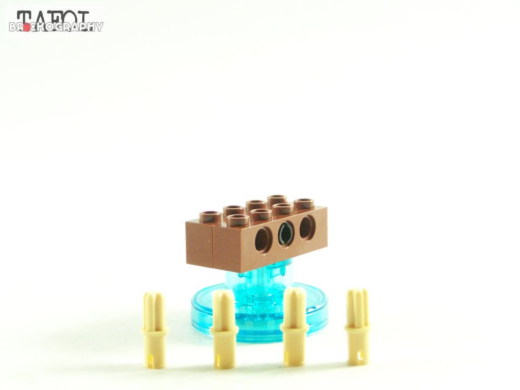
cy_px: 195
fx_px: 1127
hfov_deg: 26.0
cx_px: 260
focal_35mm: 75
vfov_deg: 19.6
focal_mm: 12.4
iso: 400
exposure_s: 1/60
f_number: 3.2
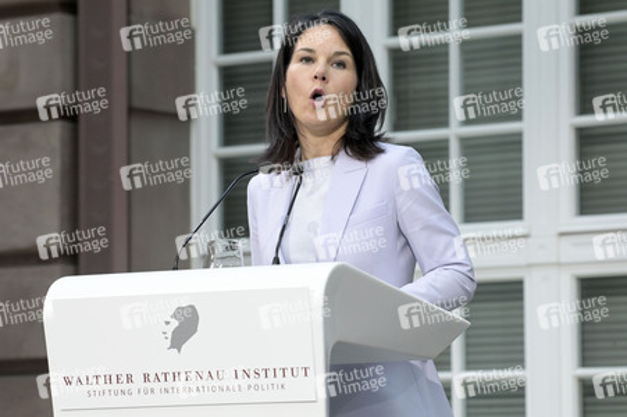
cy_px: 208
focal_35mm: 200
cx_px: 314
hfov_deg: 10.3
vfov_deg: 6.9
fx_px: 3481
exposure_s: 1/500
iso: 5000
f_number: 8
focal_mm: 200
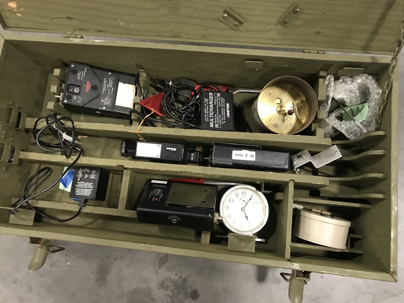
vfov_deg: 49.7
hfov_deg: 63.4
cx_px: 202
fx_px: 327
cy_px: 152
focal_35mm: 28
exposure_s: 1/9
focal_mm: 3.99
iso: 100
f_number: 1.8
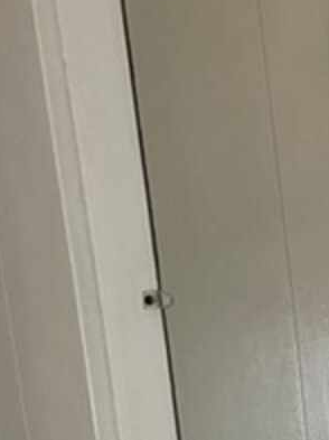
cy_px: 848
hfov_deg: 12.6
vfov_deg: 14.7
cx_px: 462
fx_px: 1434
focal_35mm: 113
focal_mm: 5.1
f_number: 1.6
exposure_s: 1/60
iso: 80
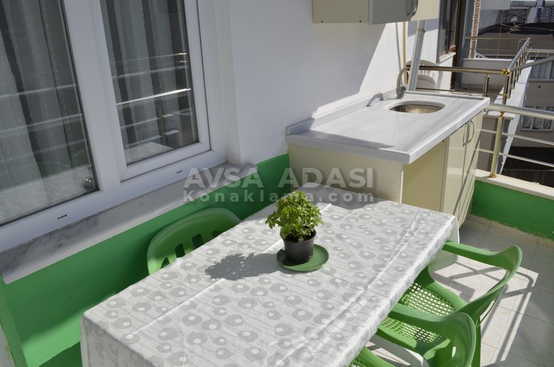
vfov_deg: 47.7
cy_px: 184
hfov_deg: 67.5
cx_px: 277
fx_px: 415
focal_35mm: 27
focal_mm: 18
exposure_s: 1/180
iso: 100
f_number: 11
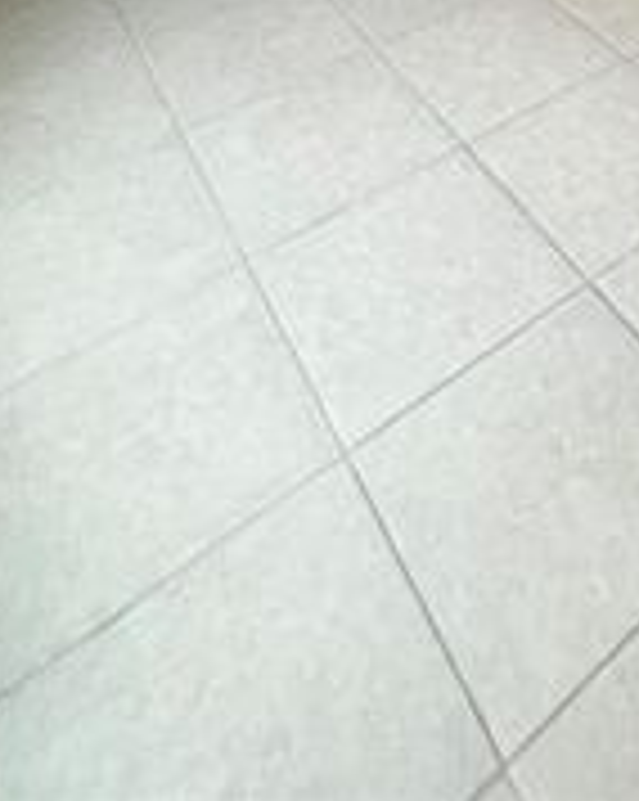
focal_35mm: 38
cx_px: 655
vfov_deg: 29.4
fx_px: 900
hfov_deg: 35.0
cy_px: -392
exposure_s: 1/120
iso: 125
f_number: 1.8
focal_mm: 1.57
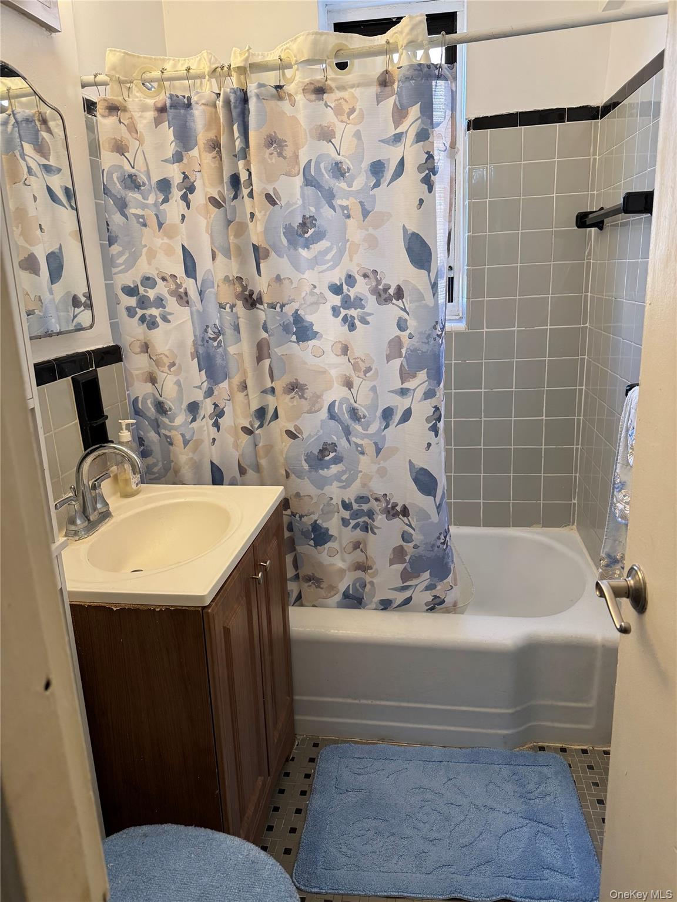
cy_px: 451
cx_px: 338
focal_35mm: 24
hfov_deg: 56.8
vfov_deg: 71.6
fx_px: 626
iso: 160
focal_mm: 6.76
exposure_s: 1/120
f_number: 1.78
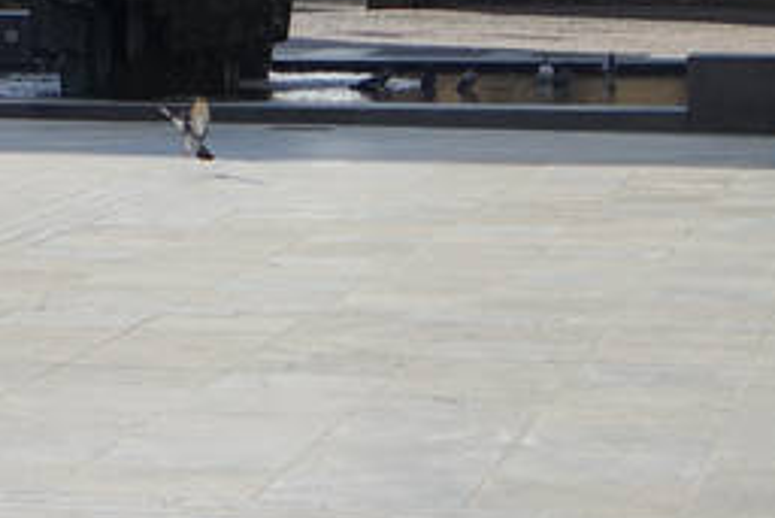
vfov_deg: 7.3
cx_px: 94
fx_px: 3834
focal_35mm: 178
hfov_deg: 11.5
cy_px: -679
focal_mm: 38
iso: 100
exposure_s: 1/1000
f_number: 4
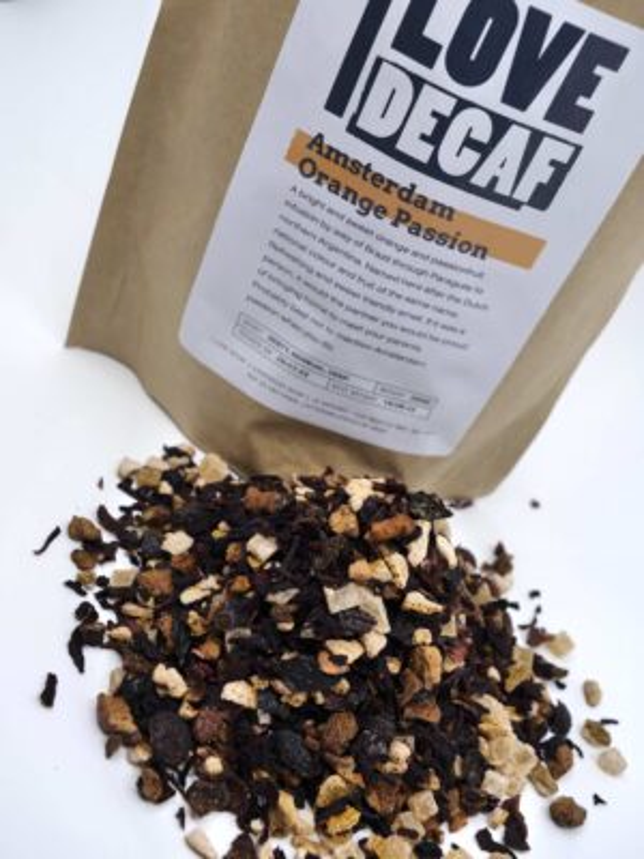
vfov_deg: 42.9
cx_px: 322
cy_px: 430
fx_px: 1091
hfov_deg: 32.9
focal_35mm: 44
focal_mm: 22
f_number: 5
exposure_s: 1/250
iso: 200
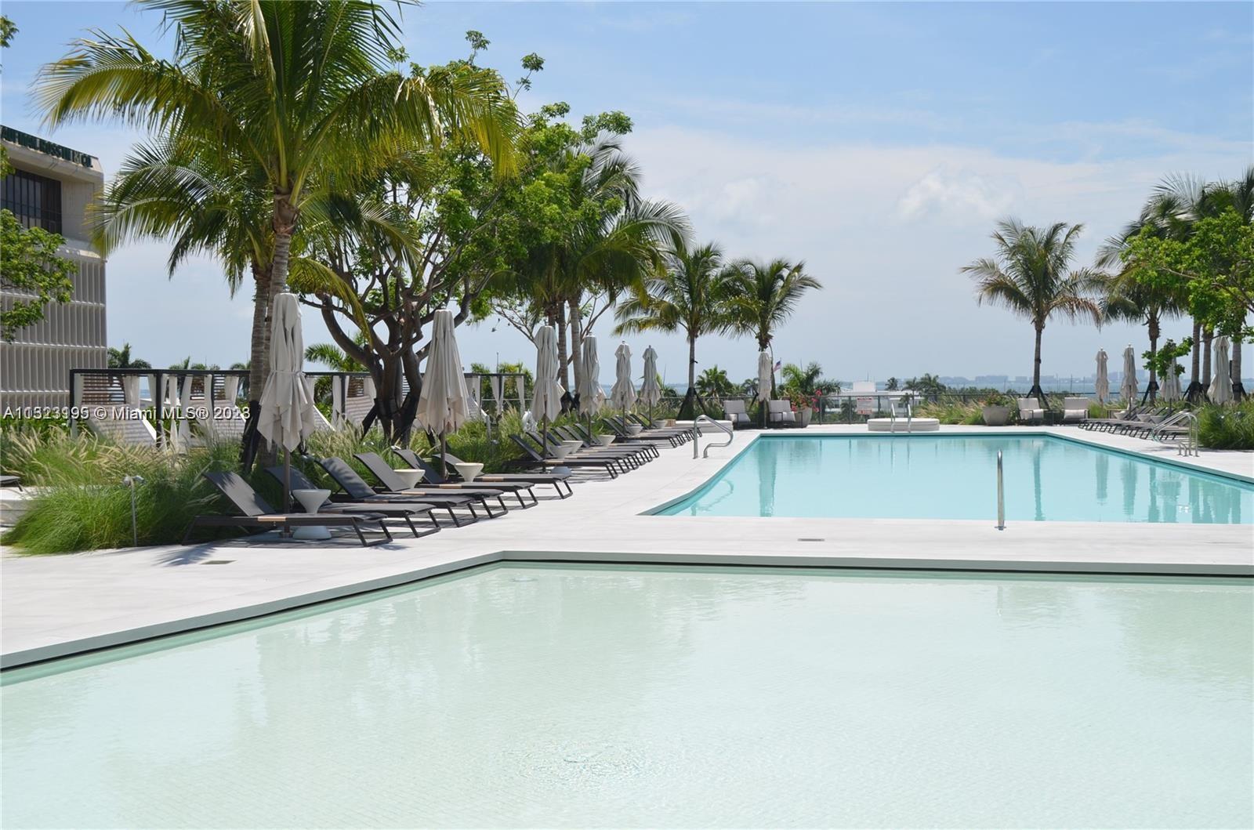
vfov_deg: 34.0
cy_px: 415
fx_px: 1355
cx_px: 627
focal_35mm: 39
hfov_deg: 49.7
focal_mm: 26
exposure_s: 1/320
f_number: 9
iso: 100
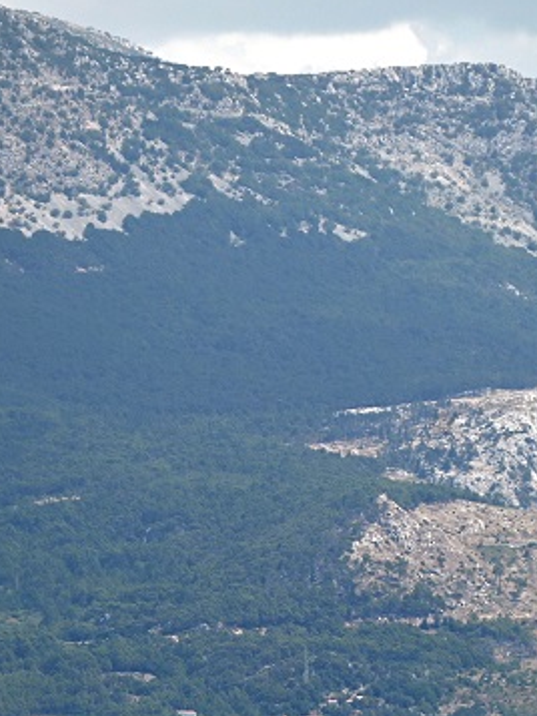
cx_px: 254
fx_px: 12258
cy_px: 645
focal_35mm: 593
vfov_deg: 3.3
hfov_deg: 2.5
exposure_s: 1/1000
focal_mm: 220
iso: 100
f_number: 5.3
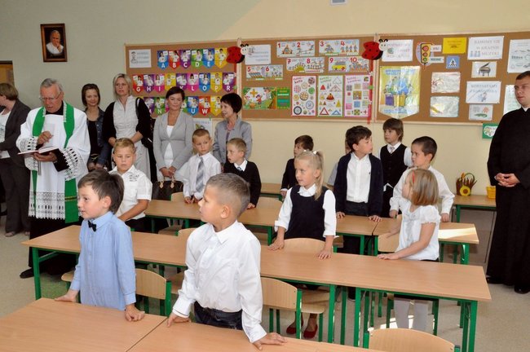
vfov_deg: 39.9
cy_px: 176
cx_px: 265
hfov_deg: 57.3
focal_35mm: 33
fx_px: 485
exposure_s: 1/60
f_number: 25
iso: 3200
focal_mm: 22
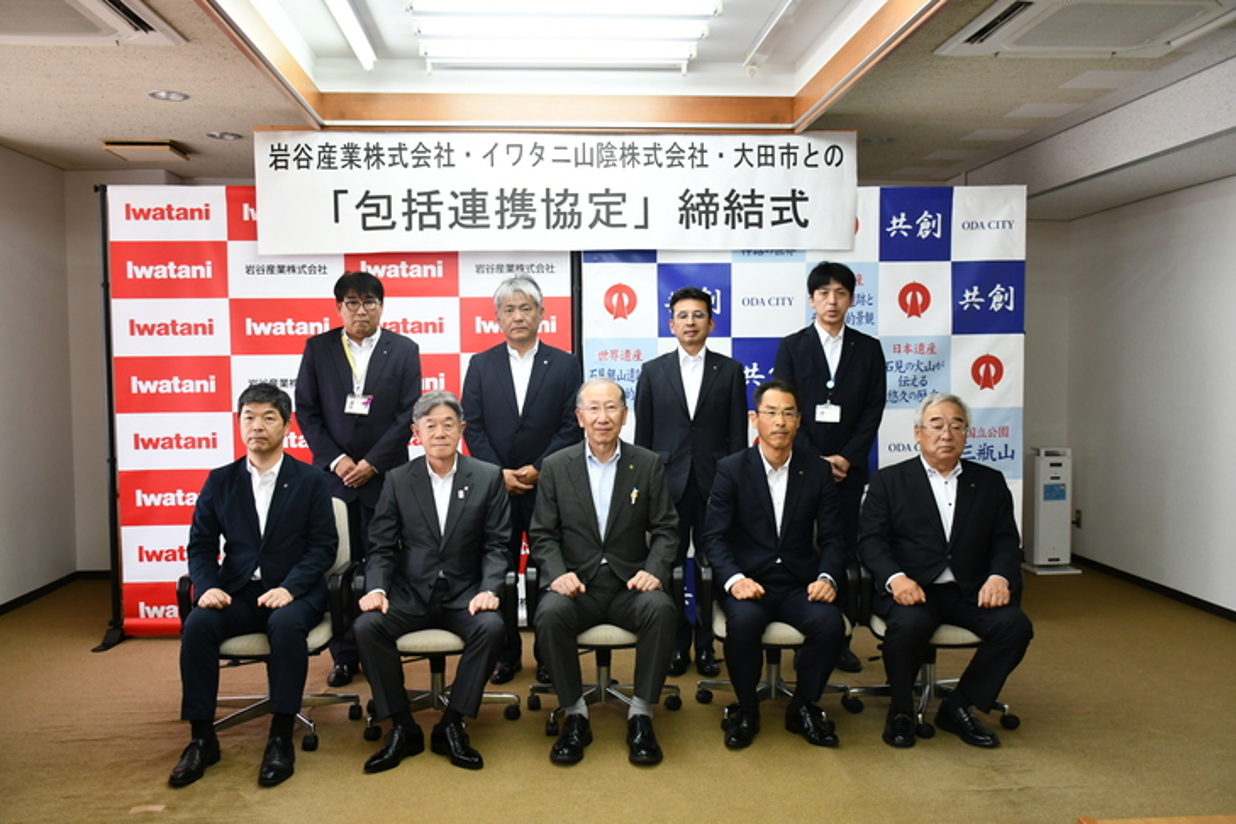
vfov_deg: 40.0
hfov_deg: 57.2
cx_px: 618
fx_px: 1133
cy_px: 412
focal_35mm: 33
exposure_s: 1/125
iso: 800
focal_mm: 22
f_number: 3.5
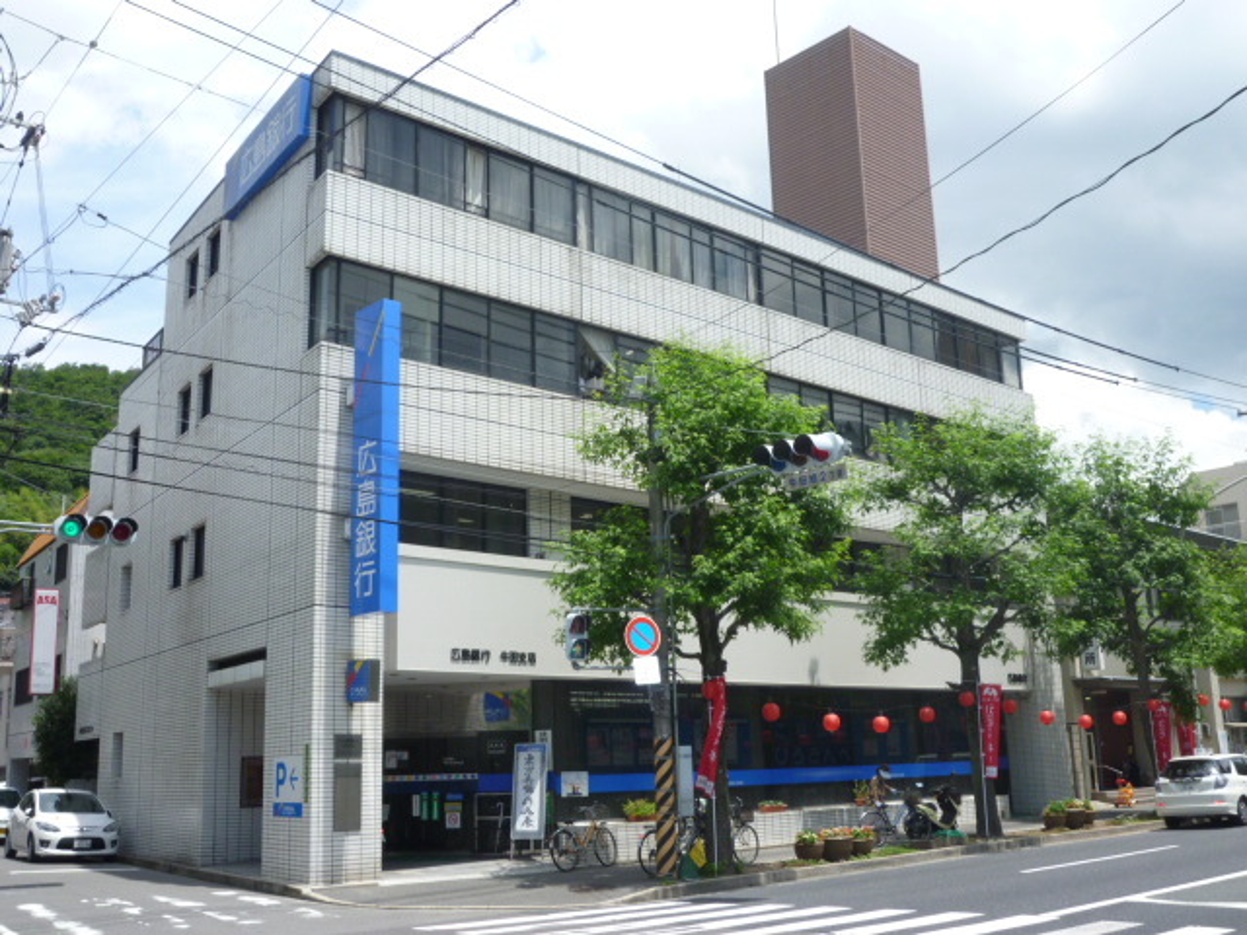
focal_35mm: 36
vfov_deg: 39.7
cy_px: 468
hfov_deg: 51.4
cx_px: 624
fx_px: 1297
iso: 100
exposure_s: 1/400
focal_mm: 6.3
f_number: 4.5
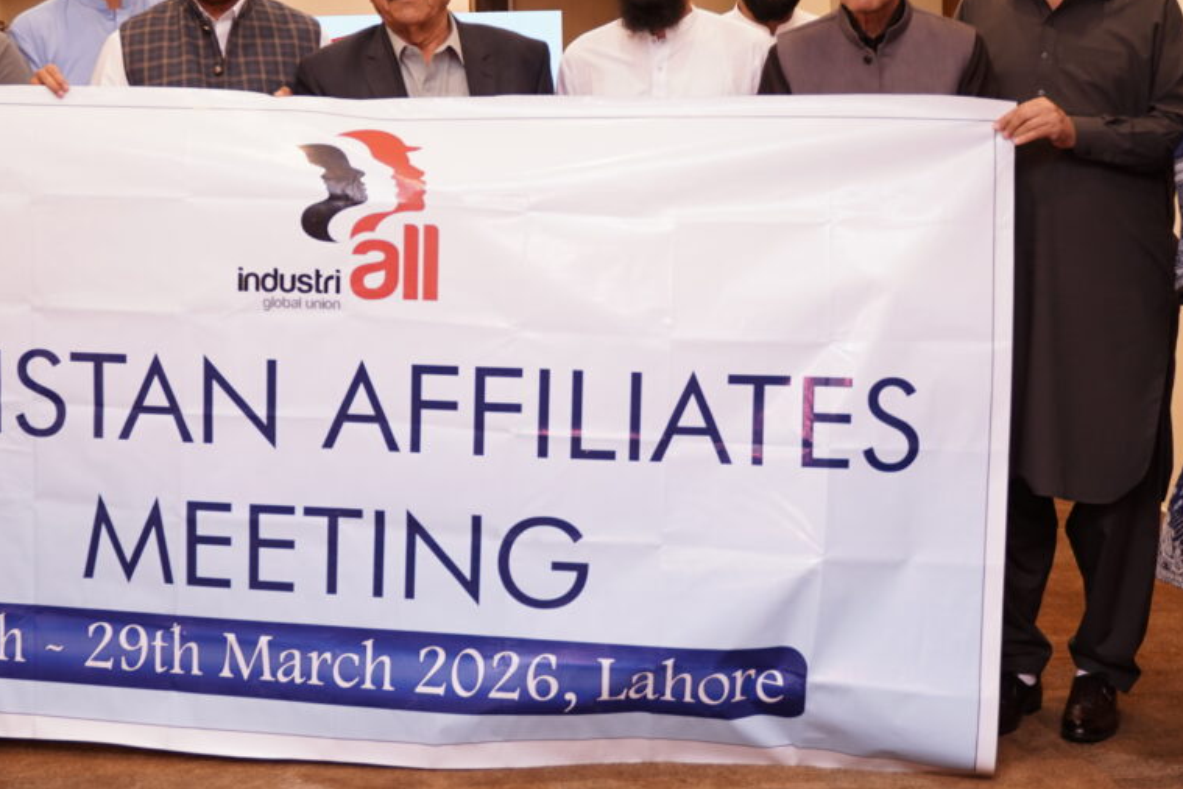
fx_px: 1939
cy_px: 263
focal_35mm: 59
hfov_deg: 33.4
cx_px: 318
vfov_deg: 22.9
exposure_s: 1/80
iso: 640
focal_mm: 28
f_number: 2.8
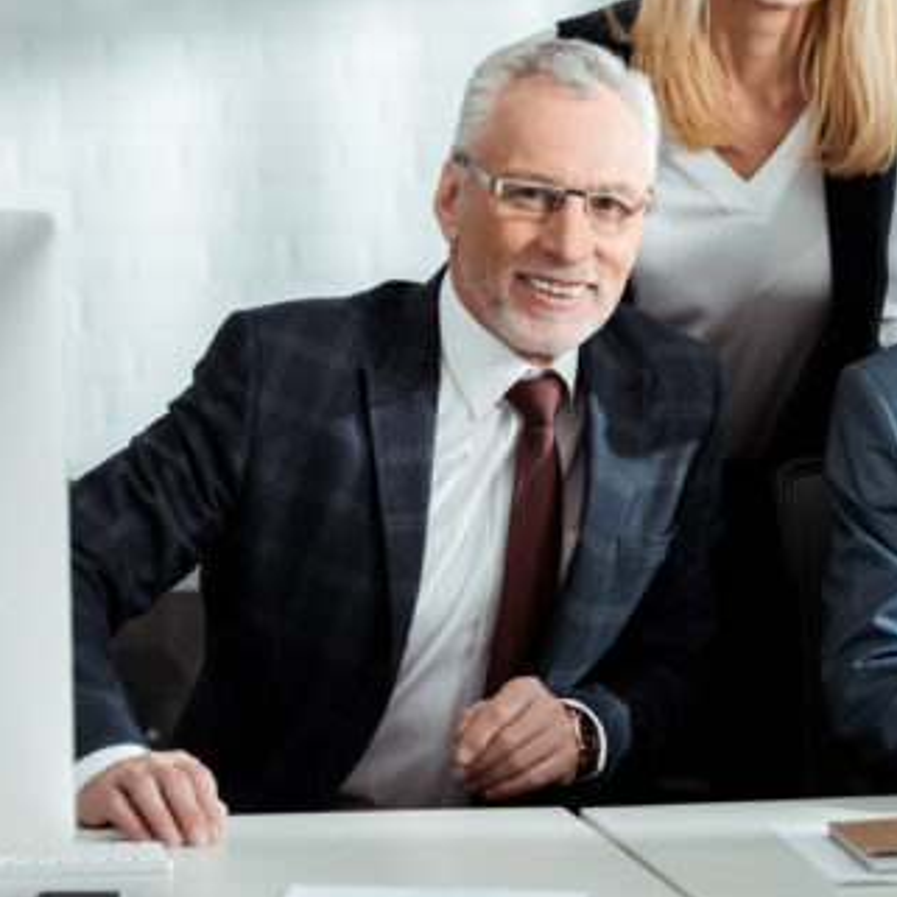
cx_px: 707
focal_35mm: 171
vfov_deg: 10.2
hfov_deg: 10.2
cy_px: 219
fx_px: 5013
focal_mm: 86
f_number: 2.8
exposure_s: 1/200
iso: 100
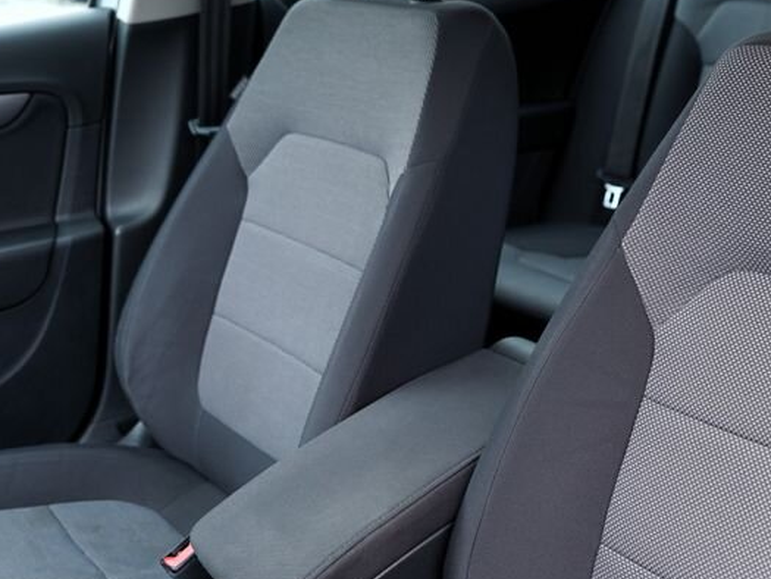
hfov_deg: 40.1
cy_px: 198
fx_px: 1003
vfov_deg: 32.0
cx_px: 634
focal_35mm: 45
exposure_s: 1/50
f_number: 3.5
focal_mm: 24
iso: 100
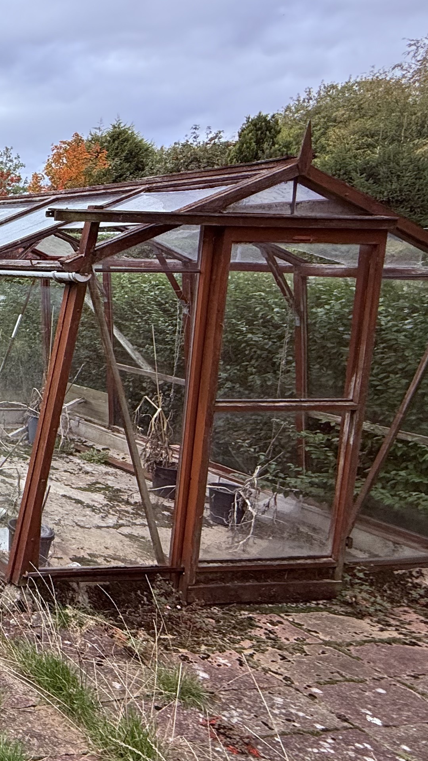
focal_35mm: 32
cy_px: 311
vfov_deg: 60.6
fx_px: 646
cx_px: -310
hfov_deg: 23.2
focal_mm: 2.22
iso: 64
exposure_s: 1/694
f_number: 2.2
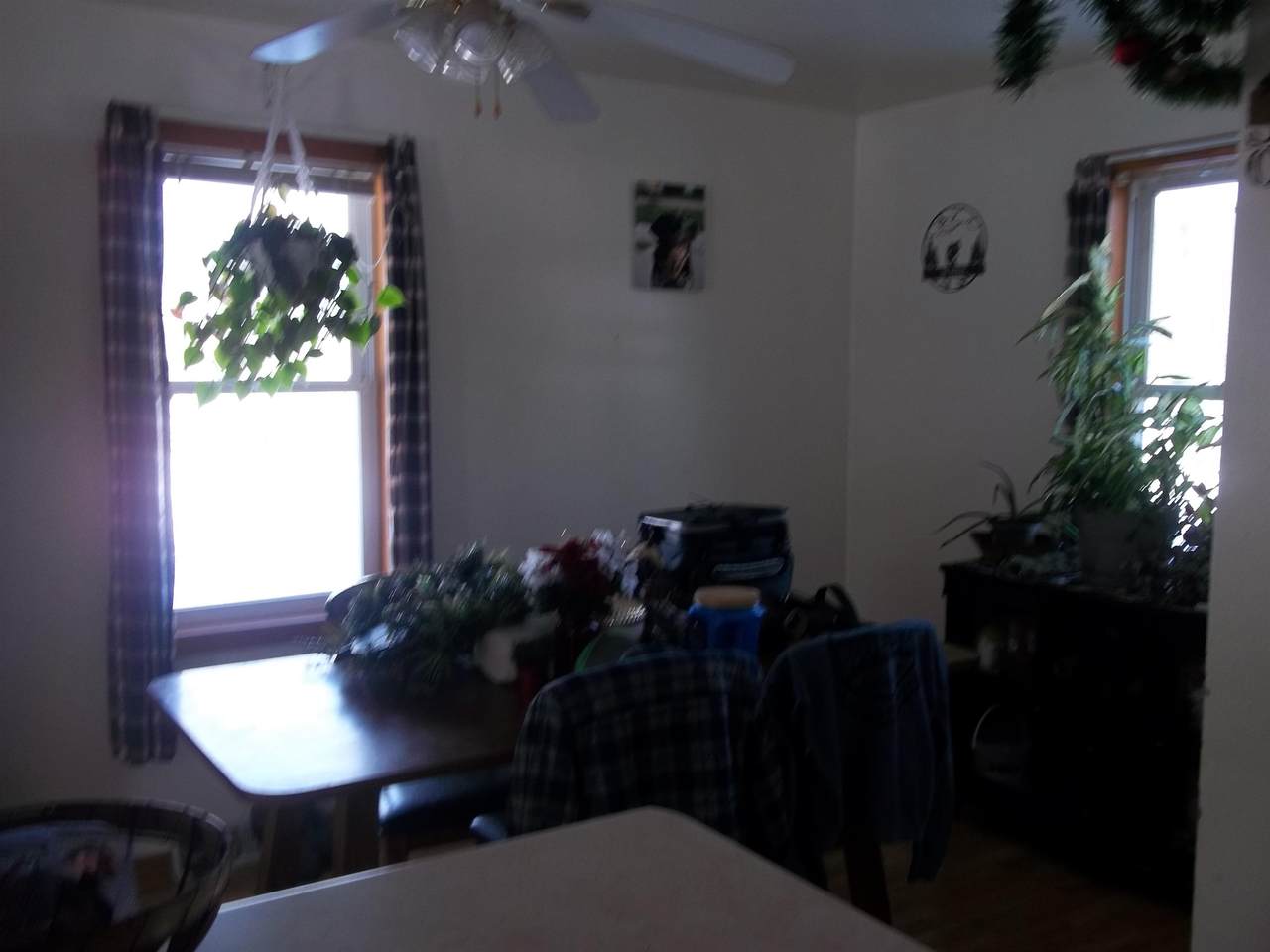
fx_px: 1174
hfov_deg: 56.8
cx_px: 635
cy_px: 476
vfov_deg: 44.2
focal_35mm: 32
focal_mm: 5.7
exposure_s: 1/30
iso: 80
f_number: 2.9
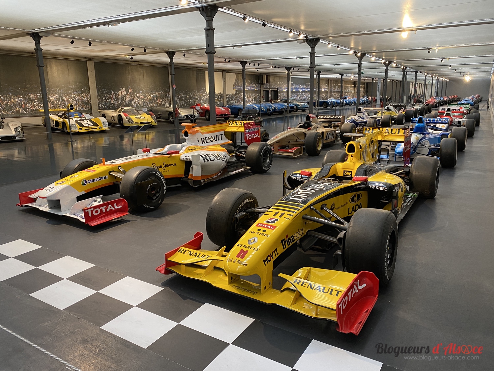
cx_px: 247
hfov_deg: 67.3
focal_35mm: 26
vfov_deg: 53.1
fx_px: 371
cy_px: 186
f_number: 1.8
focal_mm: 4.25
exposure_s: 1/50
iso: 125
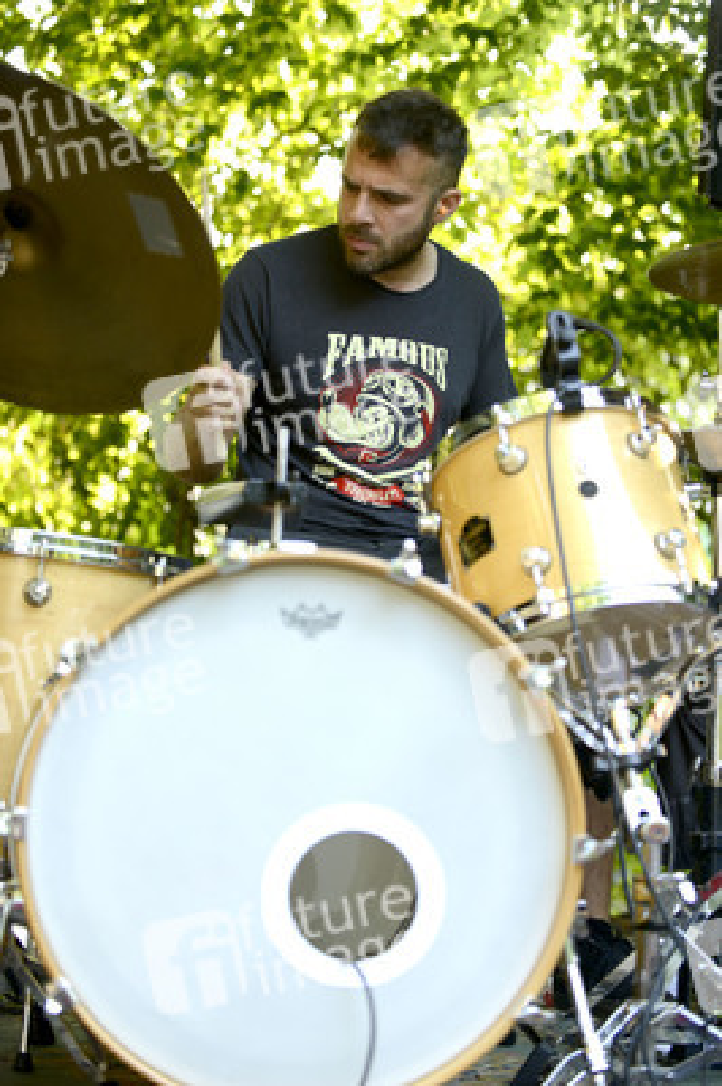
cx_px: 361
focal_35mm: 70
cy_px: 543
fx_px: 2109
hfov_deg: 19.4
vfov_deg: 28.9
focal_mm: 70
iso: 800
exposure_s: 1/250
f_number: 2.8
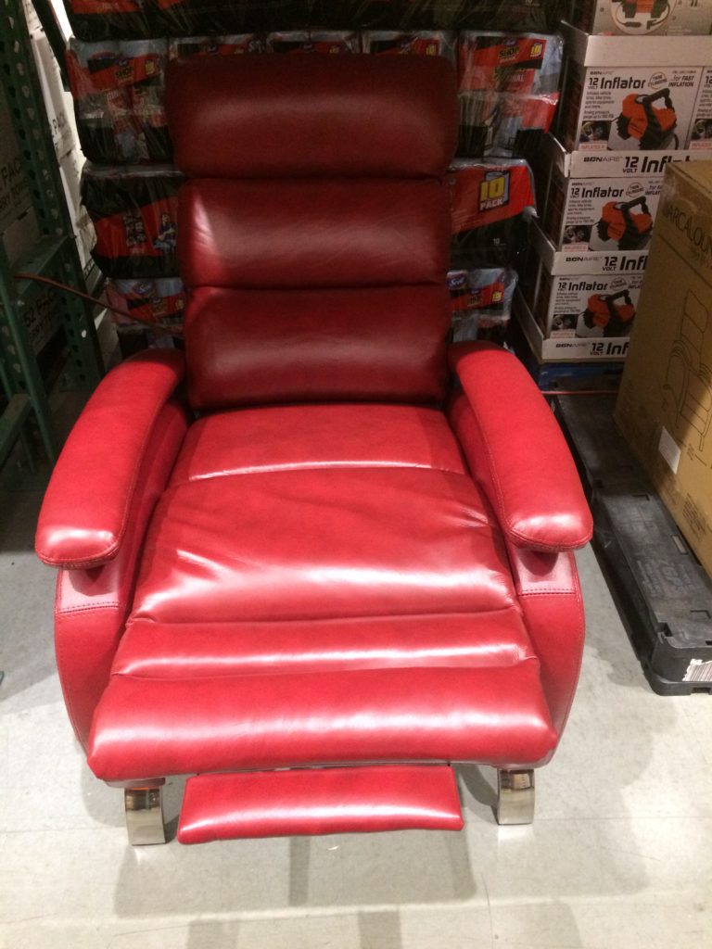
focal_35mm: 29
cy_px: 474
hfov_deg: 48.2
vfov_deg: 61.7
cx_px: 356
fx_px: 795
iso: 320
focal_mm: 4.15
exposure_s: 1/30
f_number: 2.2
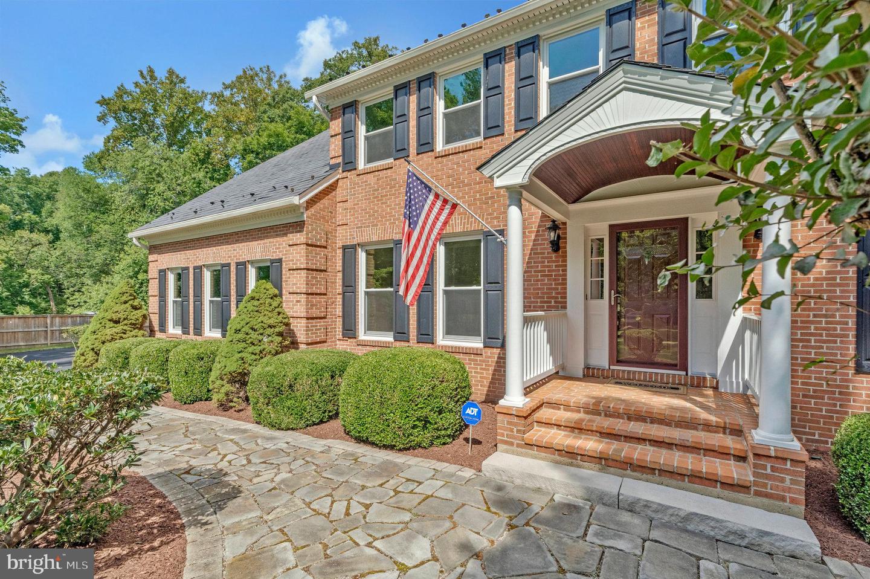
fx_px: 386
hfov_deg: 96.8
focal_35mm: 16
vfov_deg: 73.7
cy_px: 290
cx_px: 435
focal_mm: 16
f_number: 7.1
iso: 1250
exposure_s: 1/800
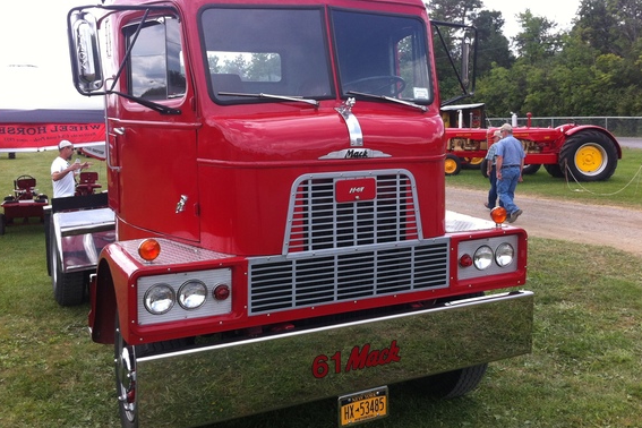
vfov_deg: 32.6
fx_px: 731
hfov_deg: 47.4
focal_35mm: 41
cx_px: 314
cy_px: 181
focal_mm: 3.85
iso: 80
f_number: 2.8
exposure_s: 1/503
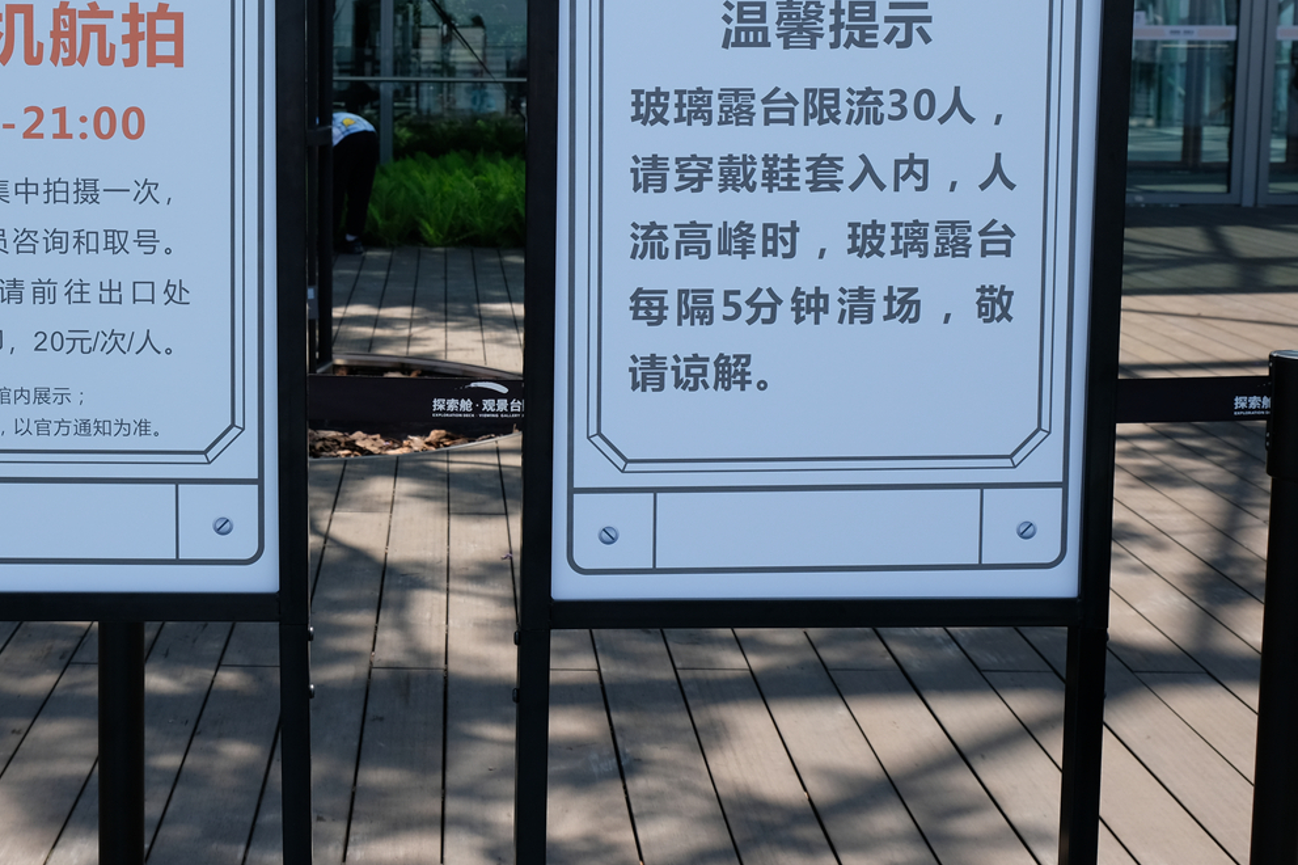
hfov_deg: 37.0
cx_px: 410
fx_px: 1910
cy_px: 237
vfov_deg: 25.3
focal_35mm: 53
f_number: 8
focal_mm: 23.3
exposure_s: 1/210
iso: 200
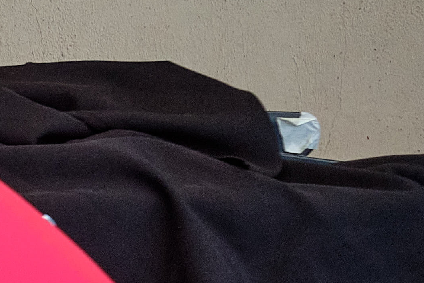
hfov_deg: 11.0
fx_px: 2014
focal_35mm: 171
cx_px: -397
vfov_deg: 8.0
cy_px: 207
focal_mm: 20.9
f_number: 4
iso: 800
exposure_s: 1/200
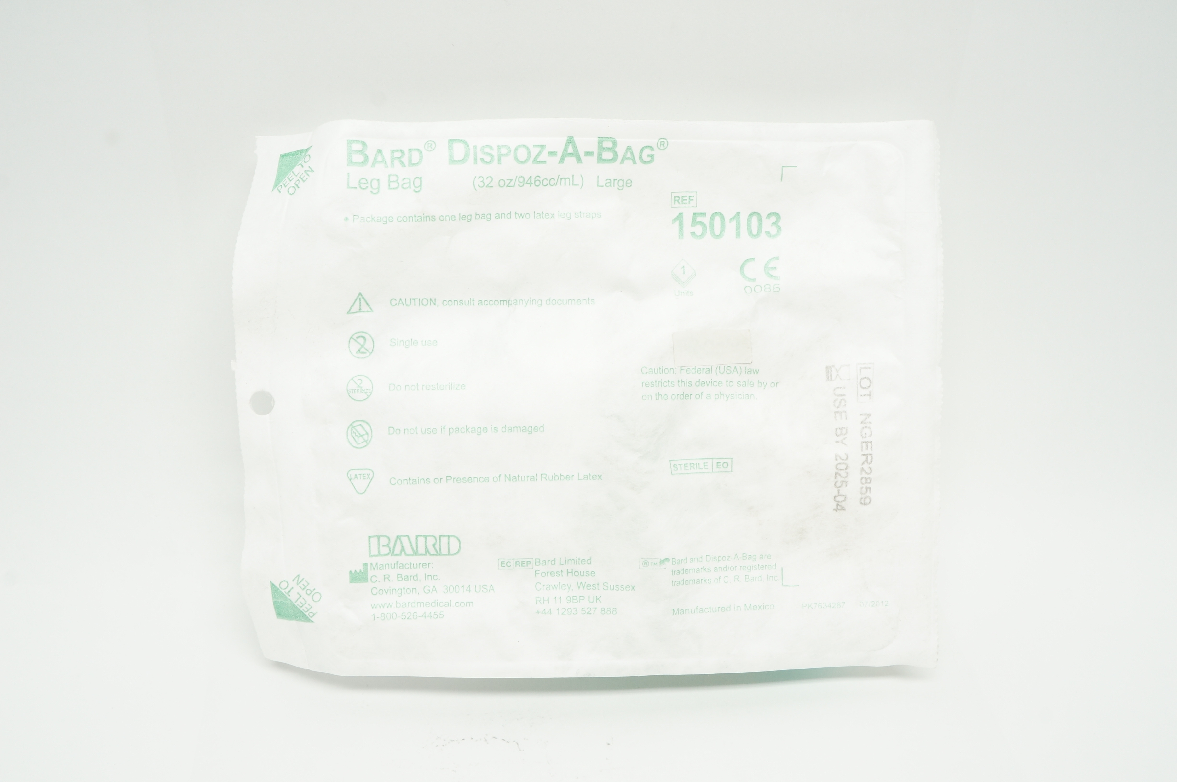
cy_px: 391
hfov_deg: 55.2
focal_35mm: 34
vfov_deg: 38.3
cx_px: 588
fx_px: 1127
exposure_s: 1/15
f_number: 11
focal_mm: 23
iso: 400
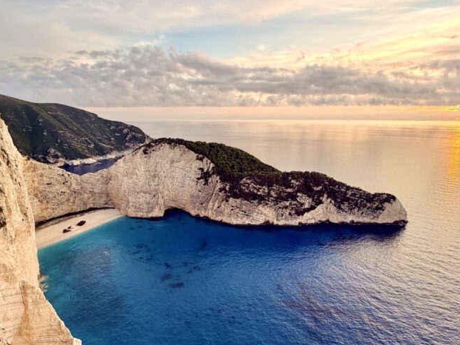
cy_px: 163
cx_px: 251
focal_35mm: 22
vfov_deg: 61.0
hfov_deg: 76.2
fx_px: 292
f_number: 2.2
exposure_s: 1/121
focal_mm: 2.22
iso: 80
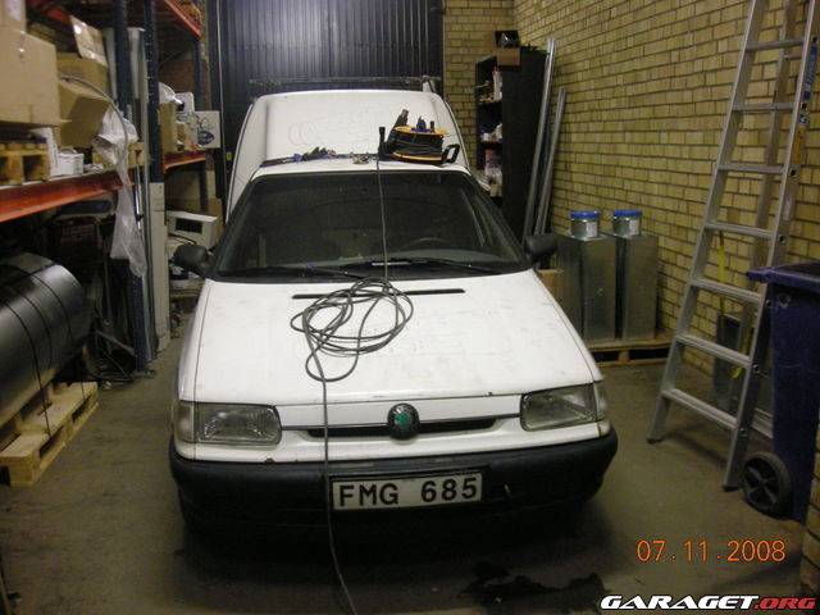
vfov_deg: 40.7
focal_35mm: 35
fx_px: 829
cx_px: 410
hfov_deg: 52.6
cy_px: 308
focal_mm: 5.7
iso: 293
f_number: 2.8
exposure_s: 1/41.3
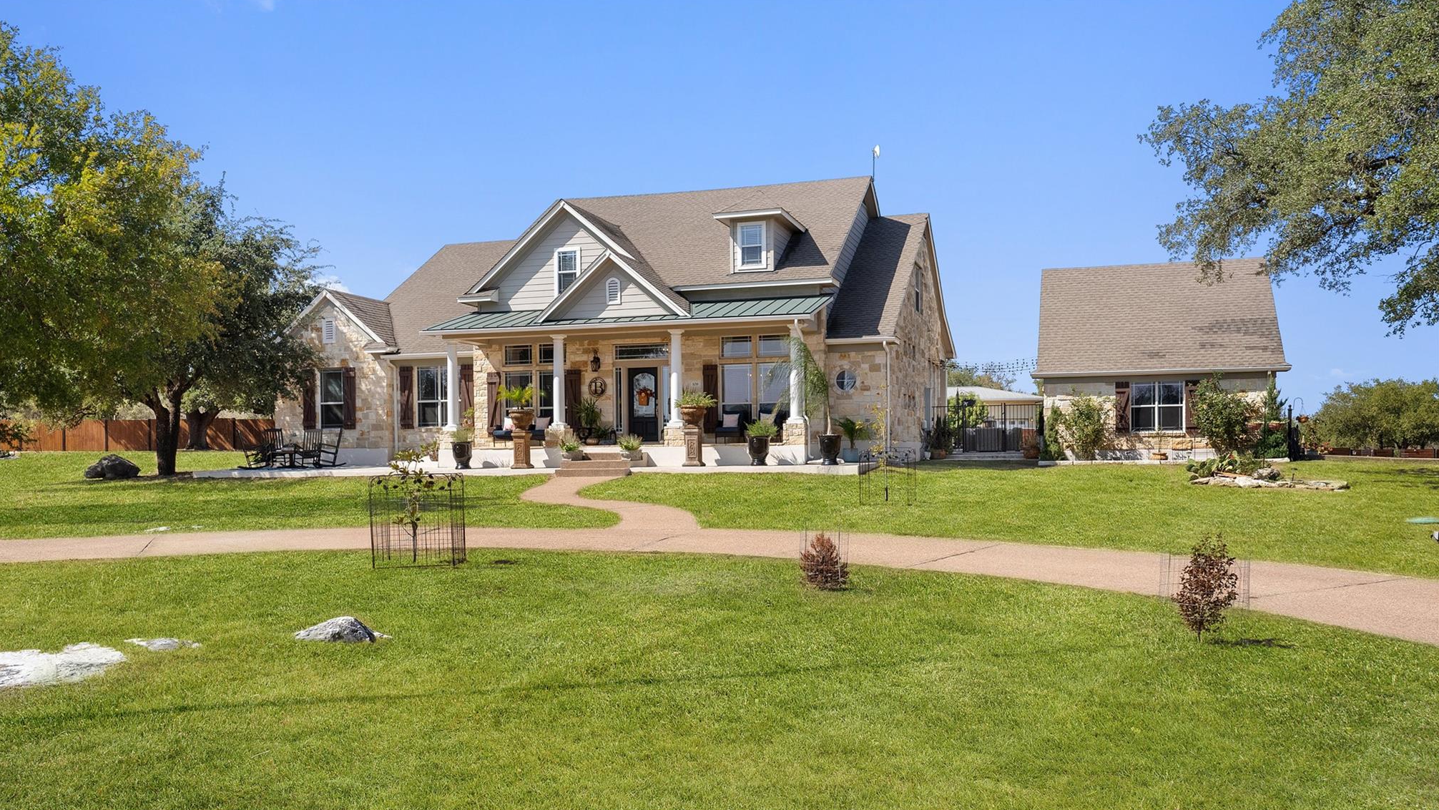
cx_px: 708
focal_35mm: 32
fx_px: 1221
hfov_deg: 61.0
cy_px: 485
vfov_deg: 36.6
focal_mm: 30
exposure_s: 1/125
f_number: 7.1
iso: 250
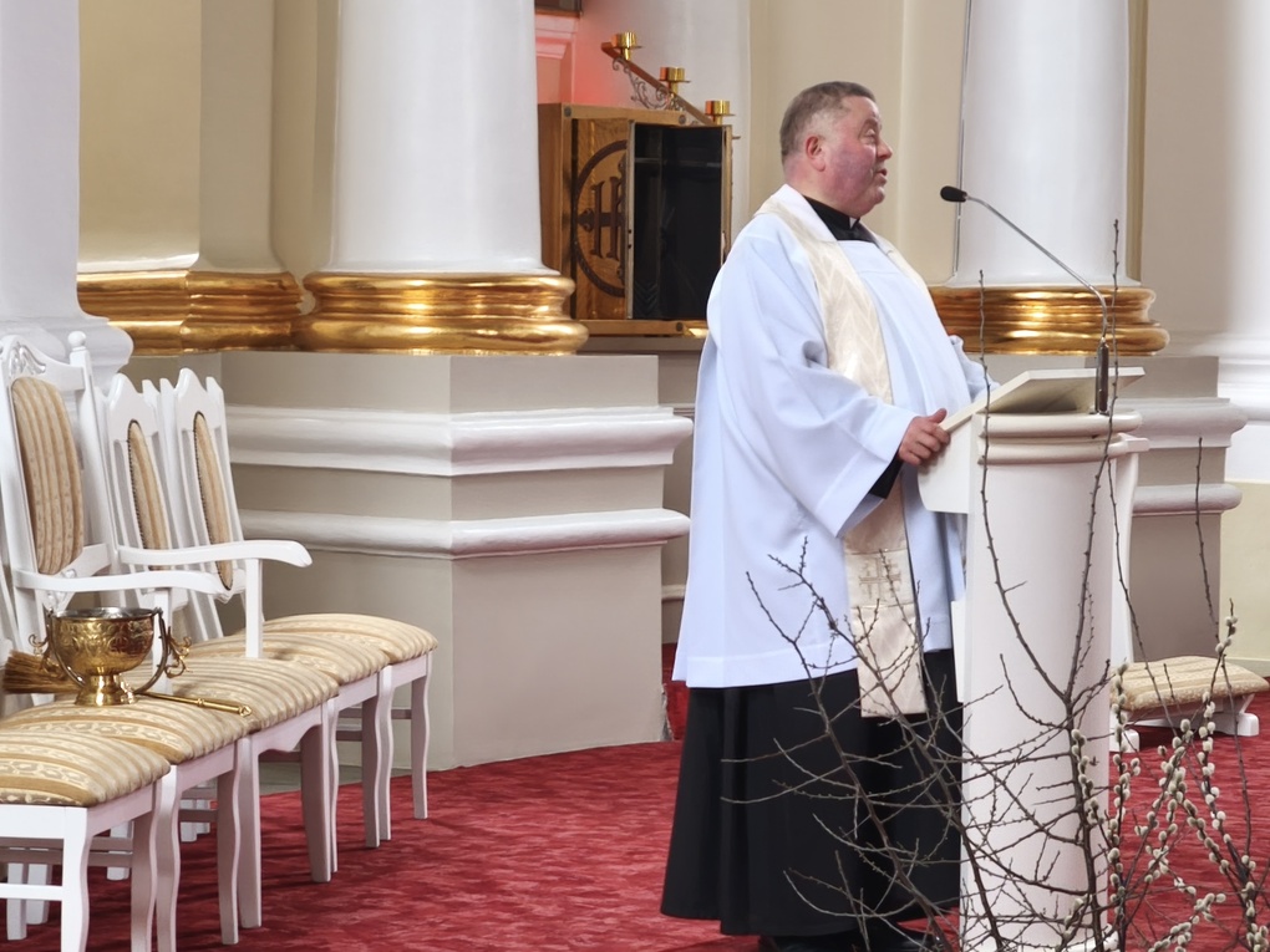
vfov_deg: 12.3
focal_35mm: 120
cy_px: 476
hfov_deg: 16.4
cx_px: 635
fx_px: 4403
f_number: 2
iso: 1600
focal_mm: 8.8
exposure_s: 1/50
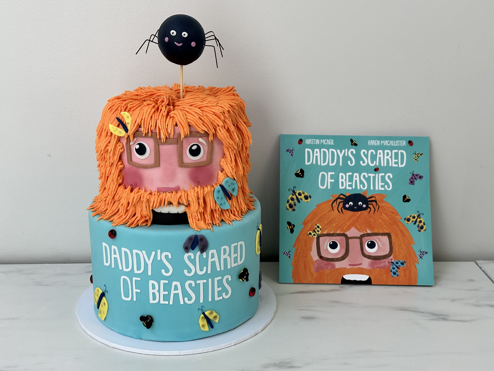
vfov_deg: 30.3
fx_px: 685
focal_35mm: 48
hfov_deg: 39.7
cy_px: 186
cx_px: 247
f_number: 1.78
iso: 50
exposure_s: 1/163
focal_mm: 6.86
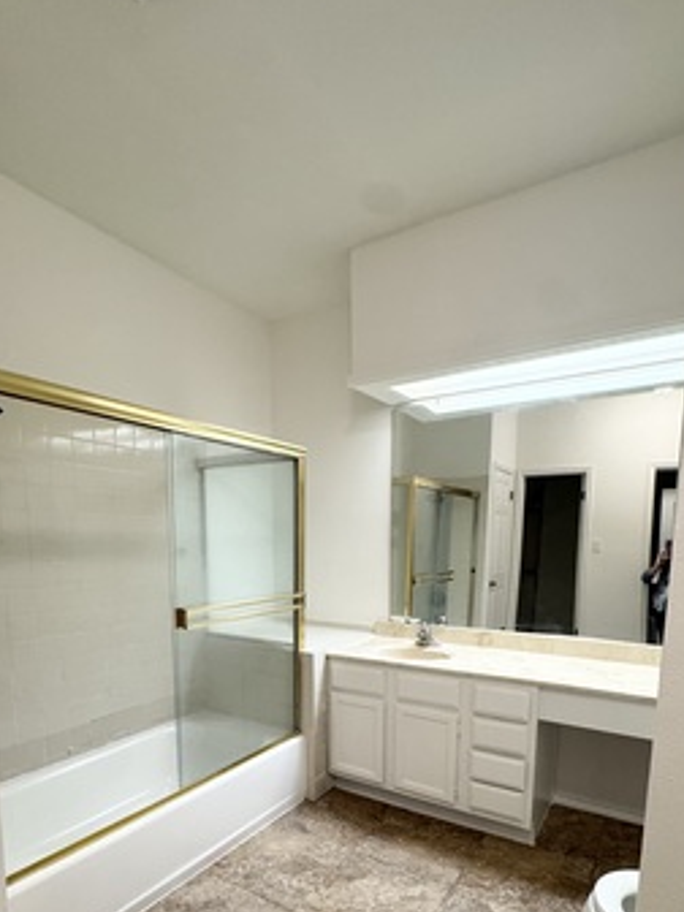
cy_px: 616
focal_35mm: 20
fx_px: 527
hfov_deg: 66.0
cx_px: 337
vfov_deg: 78.8
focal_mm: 2.22
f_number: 2.2
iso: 200
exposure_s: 1/120
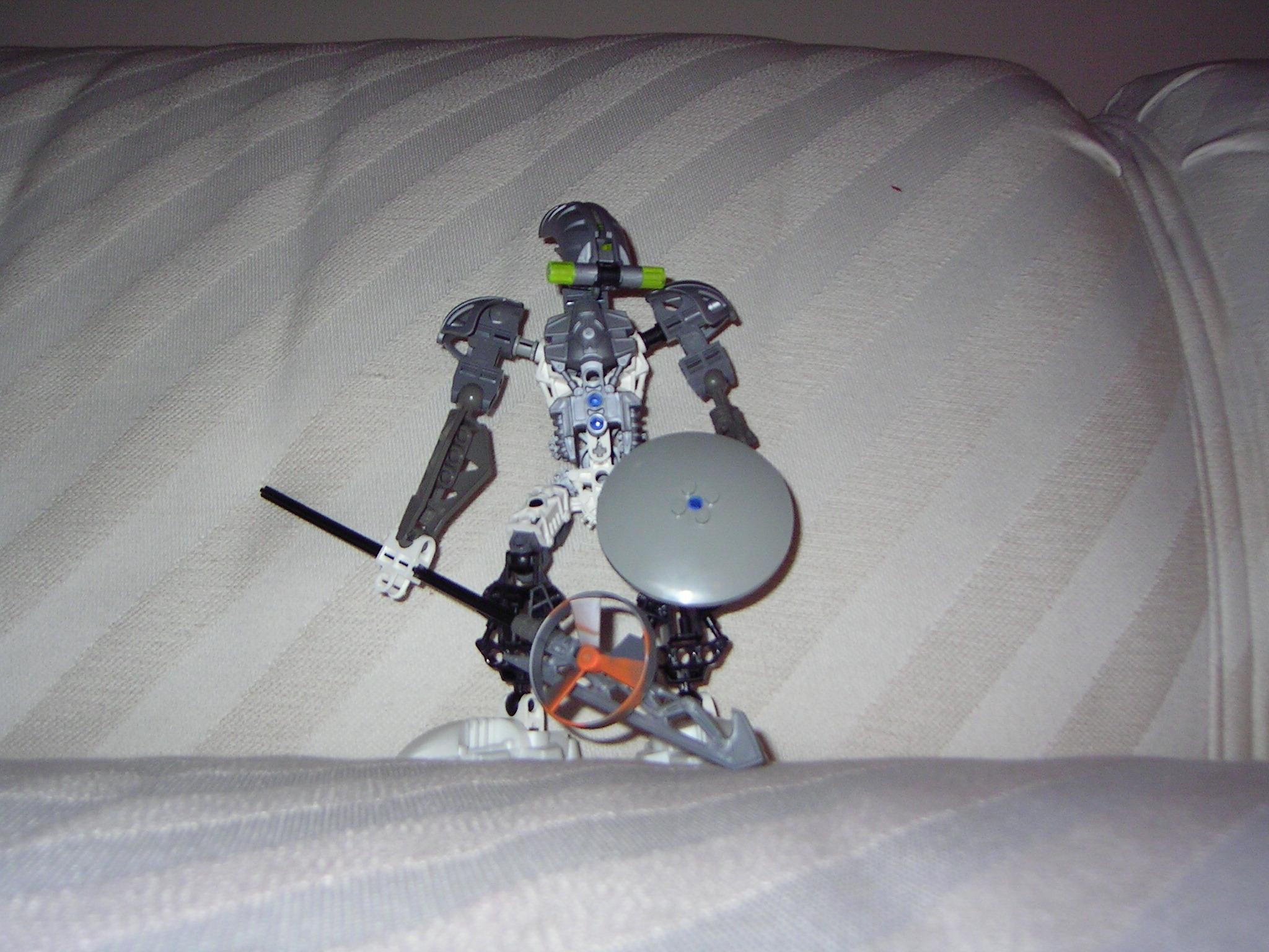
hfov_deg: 51.4
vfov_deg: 39.7
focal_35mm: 36
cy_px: 476
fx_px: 1320
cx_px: 634
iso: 100
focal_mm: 5.6
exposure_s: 1/30
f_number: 2.8
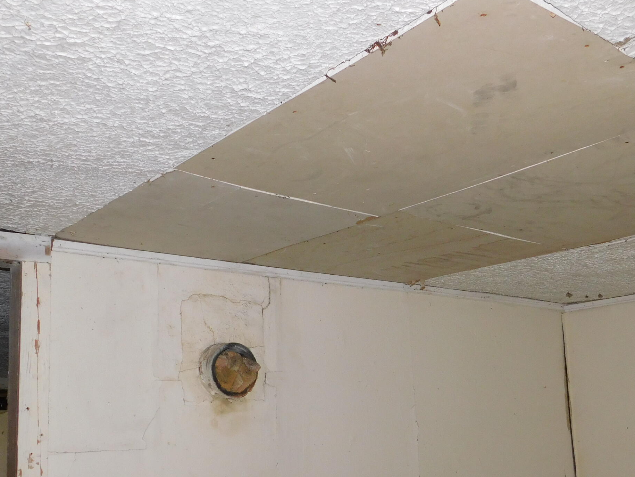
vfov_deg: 34.8
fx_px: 752
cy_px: 320
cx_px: 363
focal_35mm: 41
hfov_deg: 45.6
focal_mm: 4.5
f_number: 3.1
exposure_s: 1/30
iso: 200
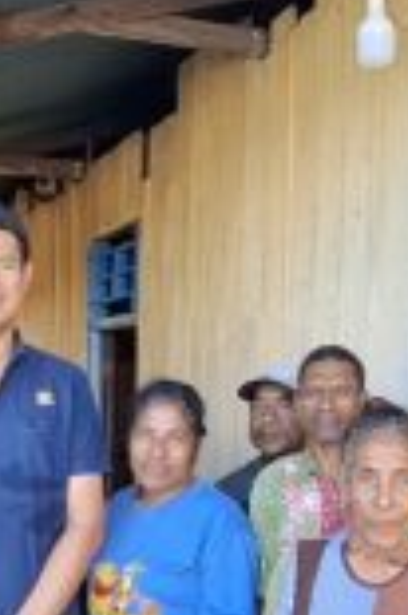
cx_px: 166
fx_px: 988
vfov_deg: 33.9
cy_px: 448
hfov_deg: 23.3
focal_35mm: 58
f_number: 2.2
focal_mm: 1.74
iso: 40
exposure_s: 1/50
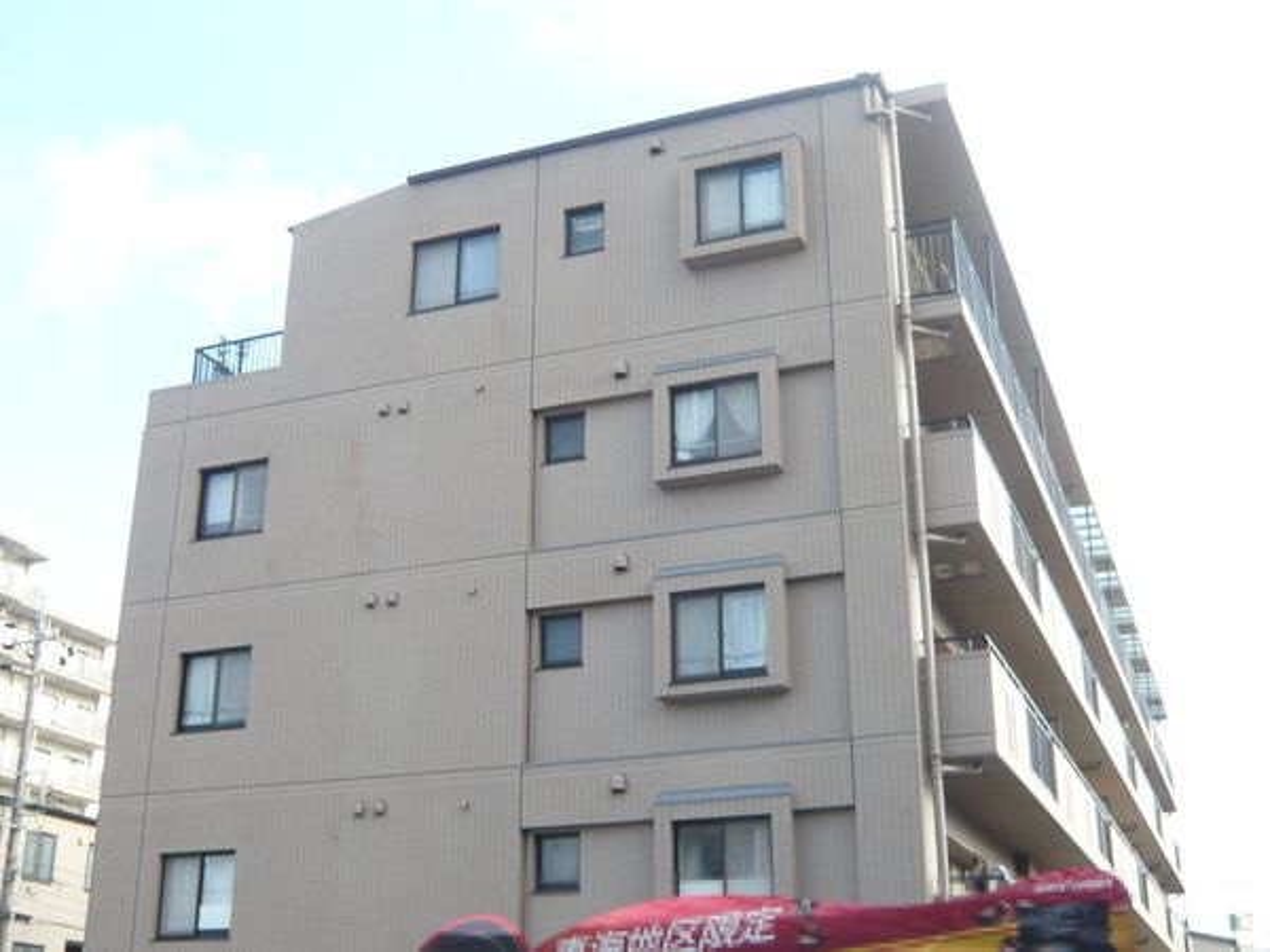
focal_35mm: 42
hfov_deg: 44.8
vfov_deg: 34.3
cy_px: 476
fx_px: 1541
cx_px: 635
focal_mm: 4.6
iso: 100
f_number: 2.8
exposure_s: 1/250
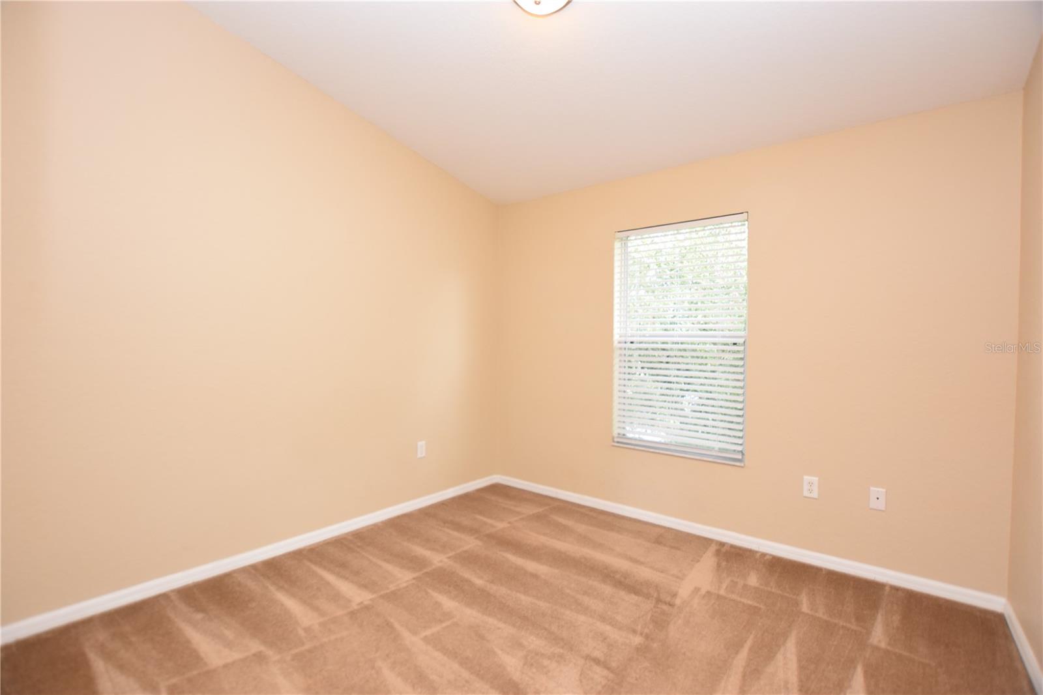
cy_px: 348
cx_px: 522
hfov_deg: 100.4
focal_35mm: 15
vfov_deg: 77.3
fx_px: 434
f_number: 4
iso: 500
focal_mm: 10
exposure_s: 1/60
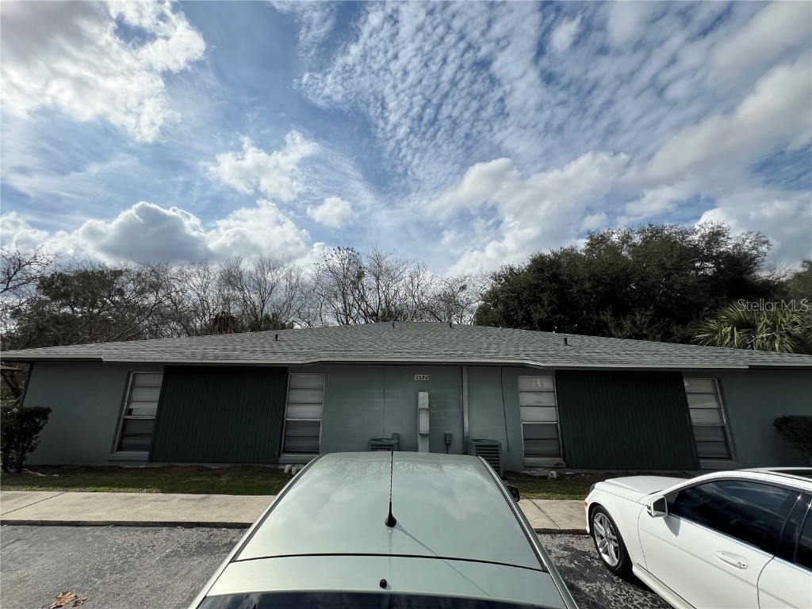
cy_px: 304
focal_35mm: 13
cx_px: 406
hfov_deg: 106.2
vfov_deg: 89.9
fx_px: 305
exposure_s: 1/4065
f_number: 1.8
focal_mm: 1.57
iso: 32
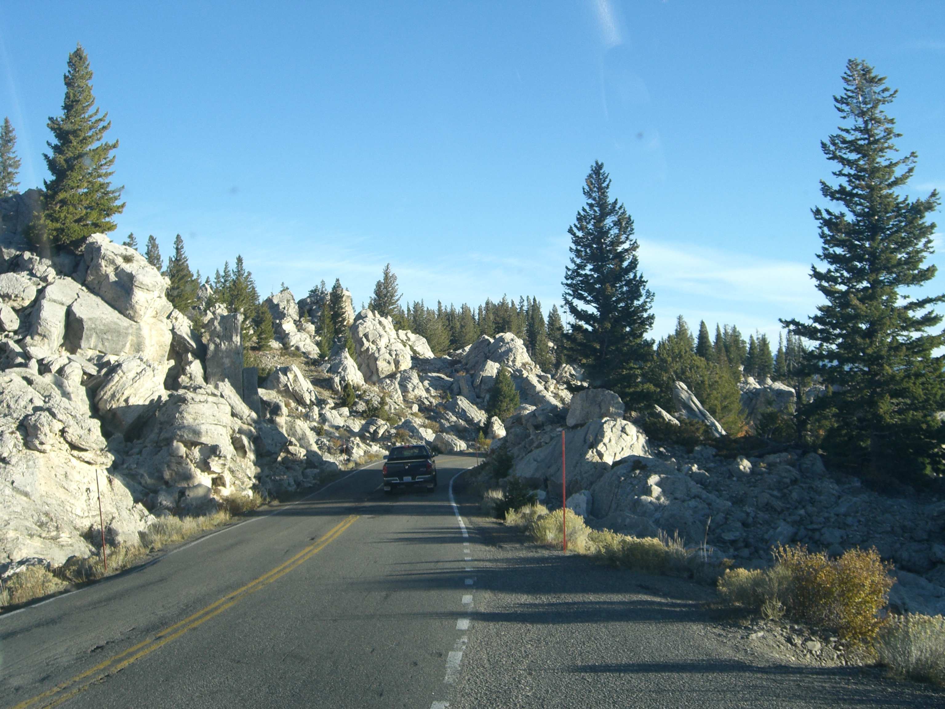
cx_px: 472
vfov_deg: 37.7
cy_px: 354
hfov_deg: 49.0
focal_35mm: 38
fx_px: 1037
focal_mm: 7.9
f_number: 4
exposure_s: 1/250
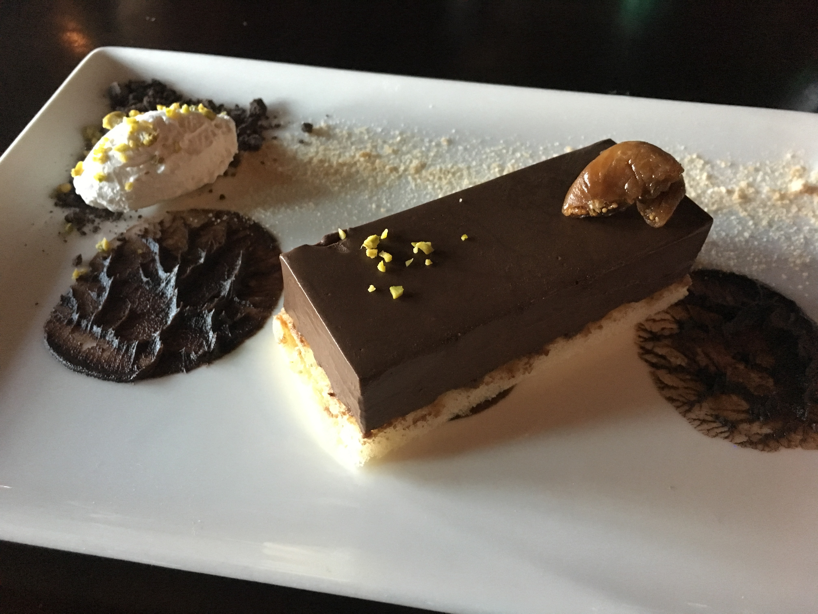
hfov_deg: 61.7
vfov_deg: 48.2
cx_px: 409
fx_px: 685
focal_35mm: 29
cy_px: 307
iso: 320
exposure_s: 1/17
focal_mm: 4.15
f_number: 2.2
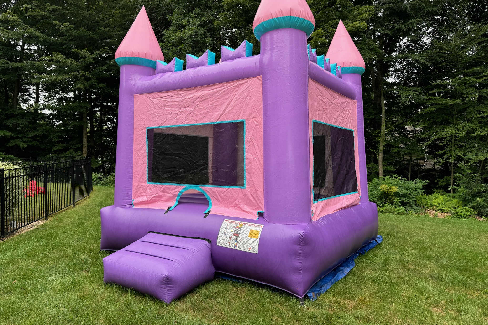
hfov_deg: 71.5
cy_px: 143
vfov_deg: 51.2
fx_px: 339
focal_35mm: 25
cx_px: 244
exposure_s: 1/264
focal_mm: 6.76
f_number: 1.78
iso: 64
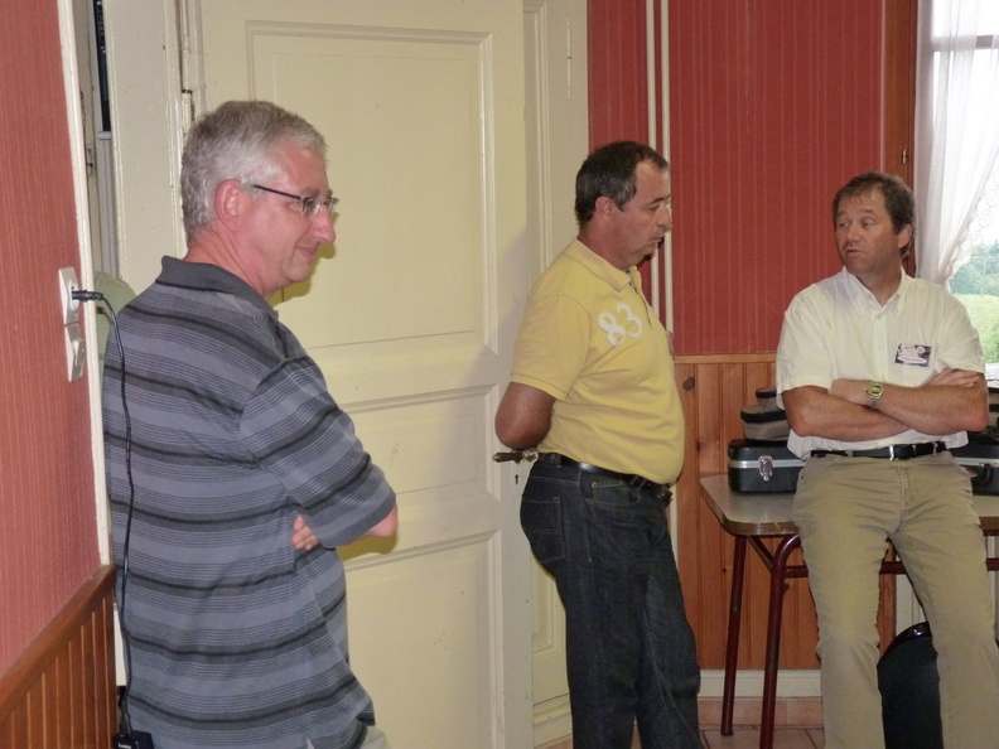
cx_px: 500
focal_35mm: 61
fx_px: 1760
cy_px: 374
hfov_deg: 31.7
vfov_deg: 24.0
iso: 400
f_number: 3.2
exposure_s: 1/30
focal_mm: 10.8
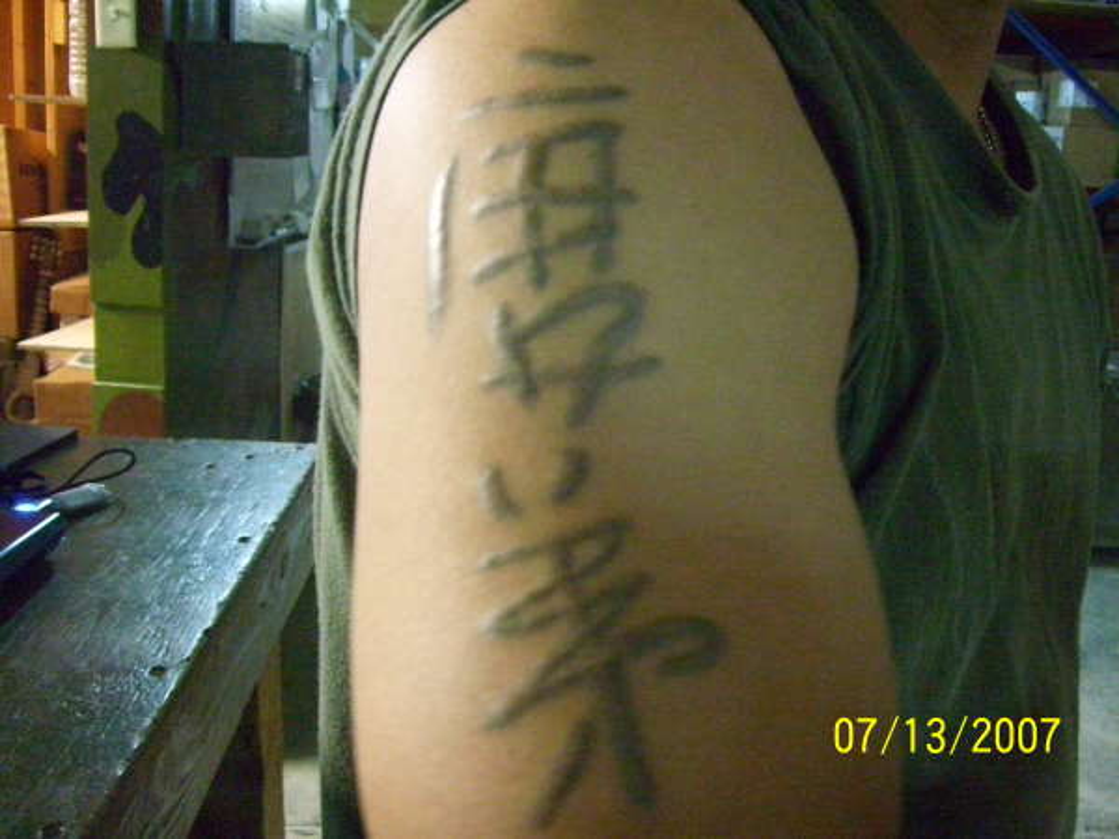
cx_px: 560
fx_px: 1164
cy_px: 420
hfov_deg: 51.4
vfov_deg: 39.7
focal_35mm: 36
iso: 1250
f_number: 2.7
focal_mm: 6
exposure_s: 1/10
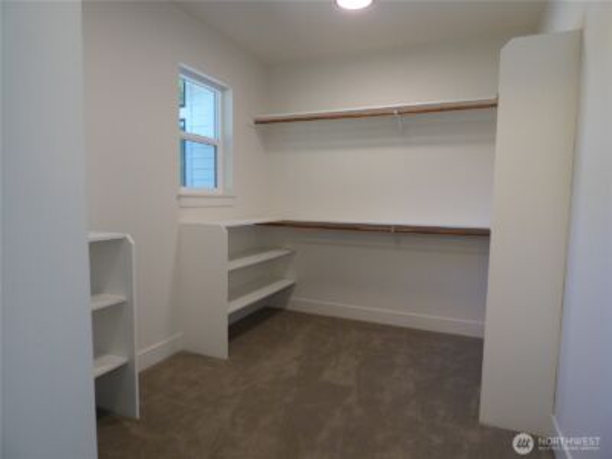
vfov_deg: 66.0
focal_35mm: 20
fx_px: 354
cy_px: 230
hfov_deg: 81.7
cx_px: 306
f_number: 2.8
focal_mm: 3.58
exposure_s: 1/60
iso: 250
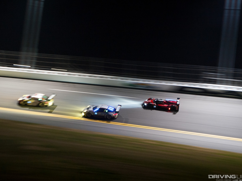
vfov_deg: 37.7
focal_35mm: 38
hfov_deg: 49.0
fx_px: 266
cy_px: 91
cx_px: 115
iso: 1600
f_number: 4
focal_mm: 35
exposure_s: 1/40
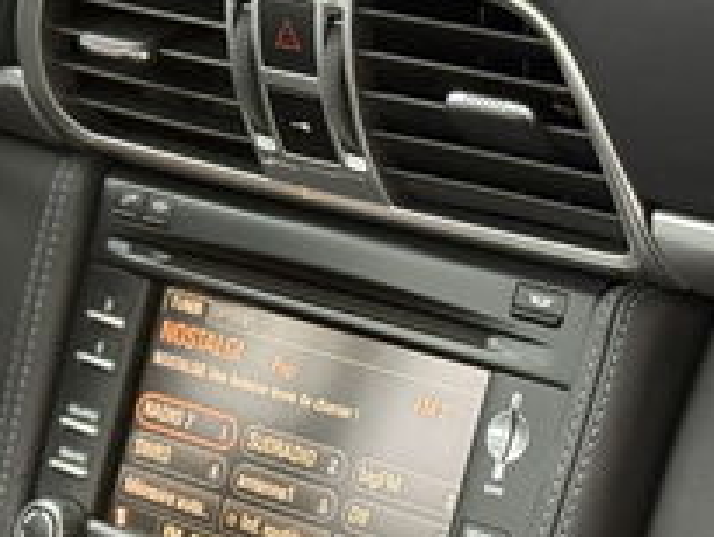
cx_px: -59
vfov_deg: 8.3
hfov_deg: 10.8
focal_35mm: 180
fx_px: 3715
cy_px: 363
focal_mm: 6.76
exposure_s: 1/41
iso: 250
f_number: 1.78
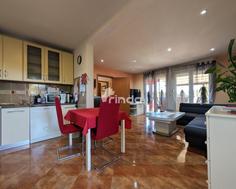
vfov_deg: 92.2
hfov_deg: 104.8
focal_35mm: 13
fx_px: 91
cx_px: 122
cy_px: 95
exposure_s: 1/100
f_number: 1.7
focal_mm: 2.02
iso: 120
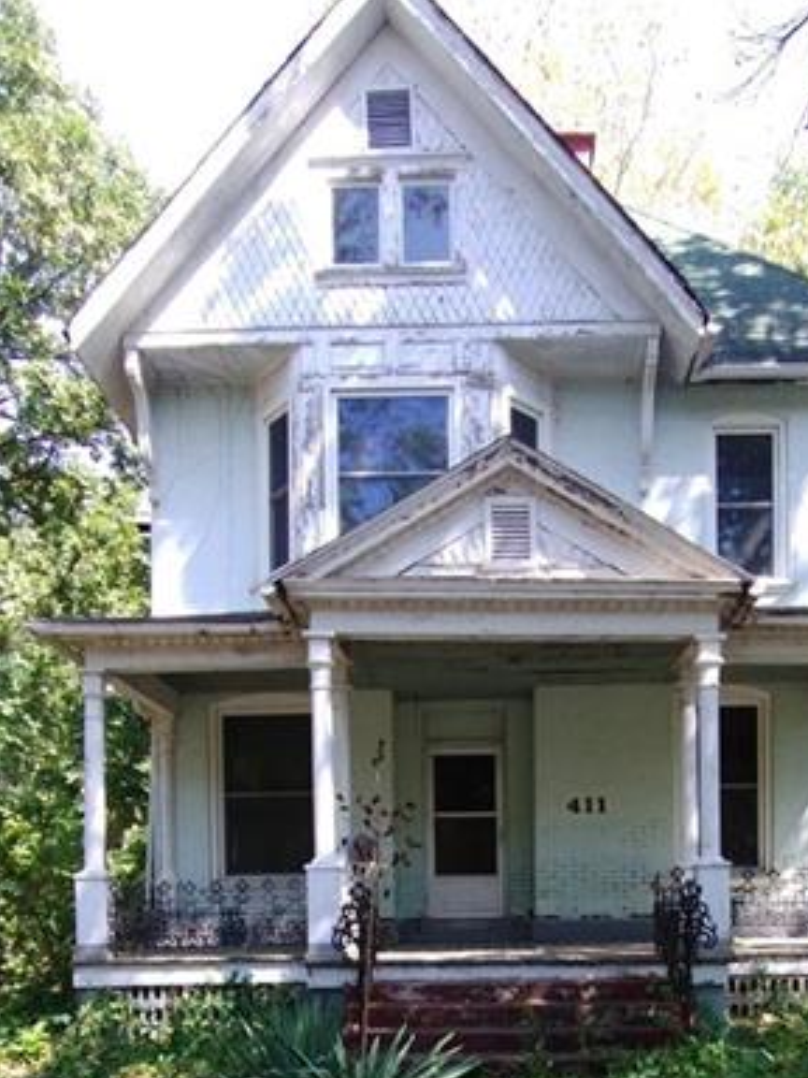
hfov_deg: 43.9
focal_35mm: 32
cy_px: 938
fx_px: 996
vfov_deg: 51.3
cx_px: 488
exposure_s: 1/171
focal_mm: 1.66
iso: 100
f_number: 2.2
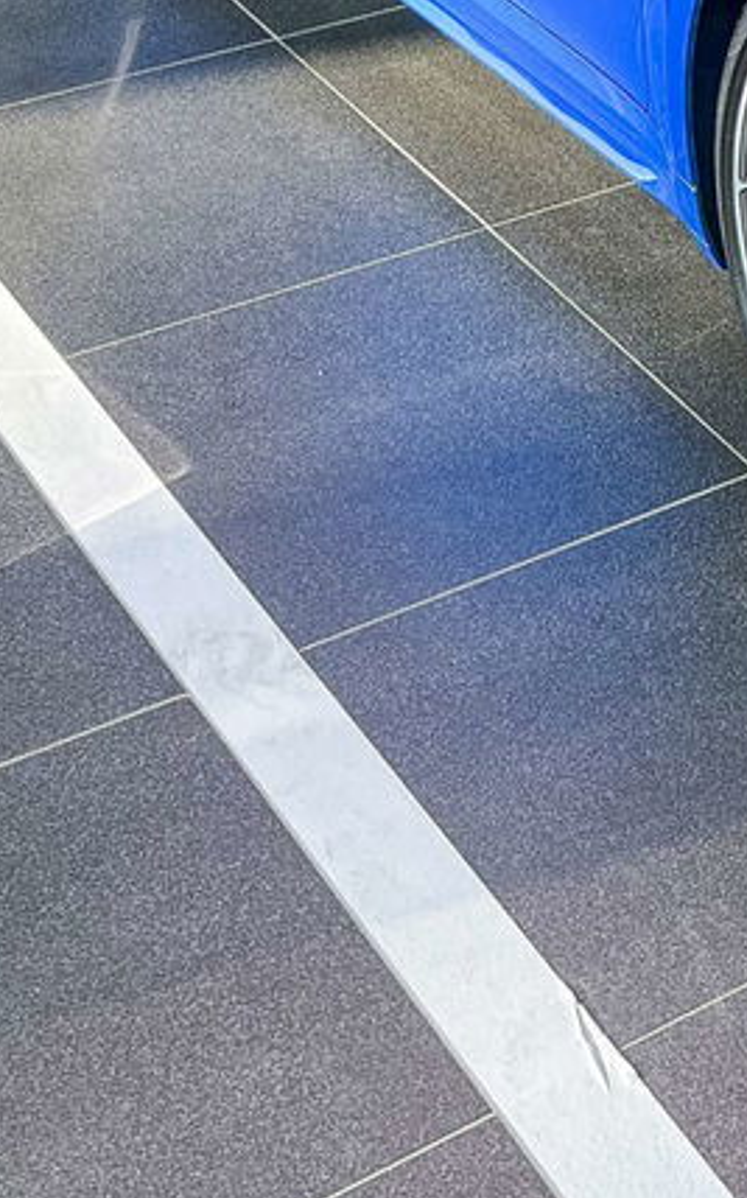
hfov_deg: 13.7
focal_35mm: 88
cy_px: -197
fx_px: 2870
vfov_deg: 22.0
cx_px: 1189
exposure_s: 1/121
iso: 64
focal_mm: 5.7
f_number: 1.5
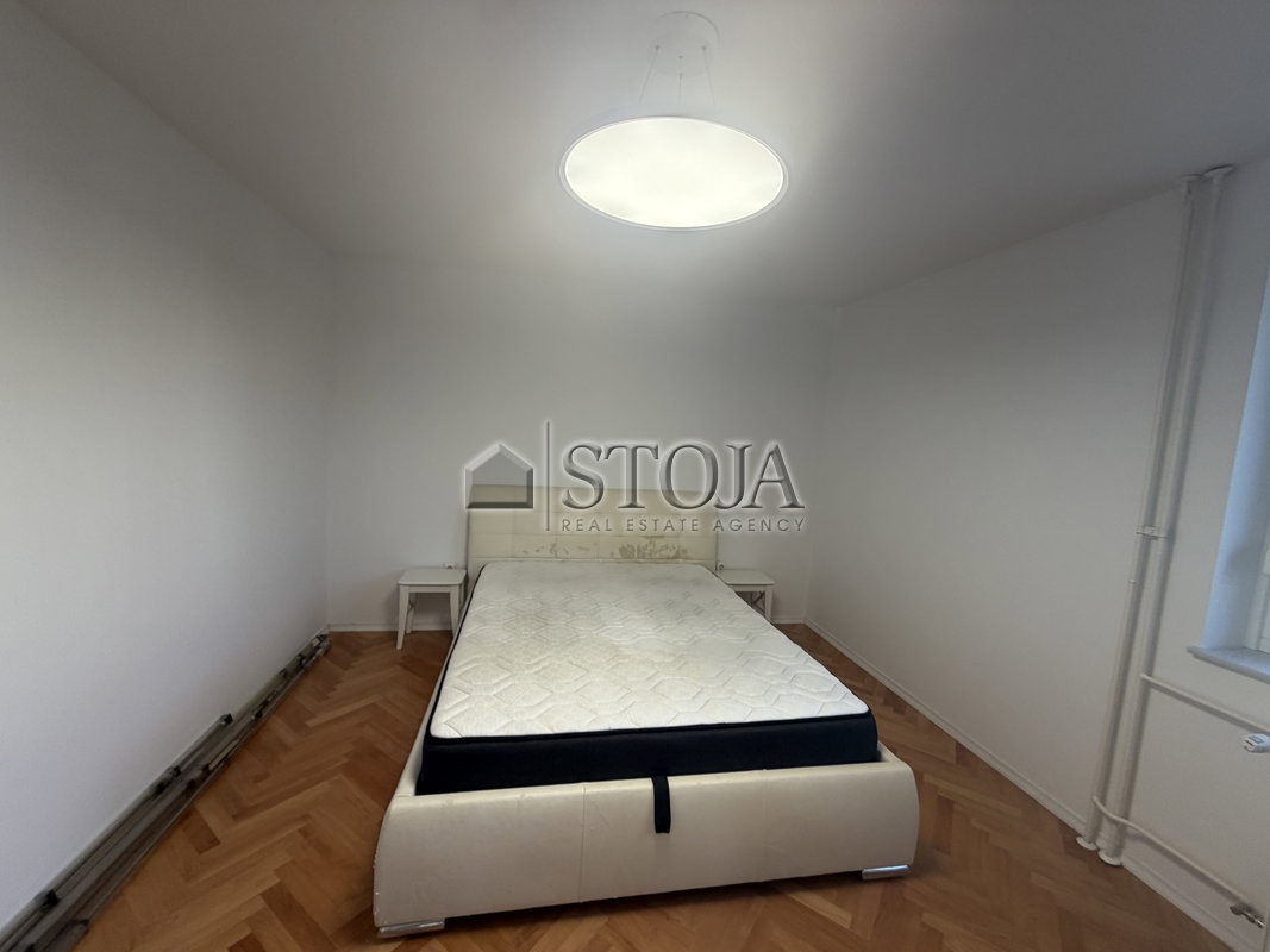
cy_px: 476
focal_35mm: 14
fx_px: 514
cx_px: 635
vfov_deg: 85.7
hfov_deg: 102.1
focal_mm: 2.22
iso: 100
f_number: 2.2
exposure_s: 1/100
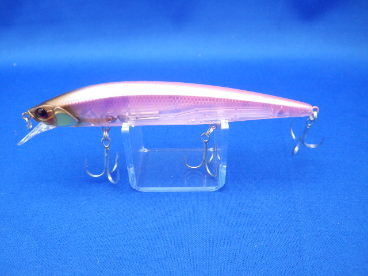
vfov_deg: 45.4
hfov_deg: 58.4
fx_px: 330
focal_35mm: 31
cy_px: 138
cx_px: 184
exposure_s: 1/45
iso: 400
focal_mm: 5.5
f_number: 2.3
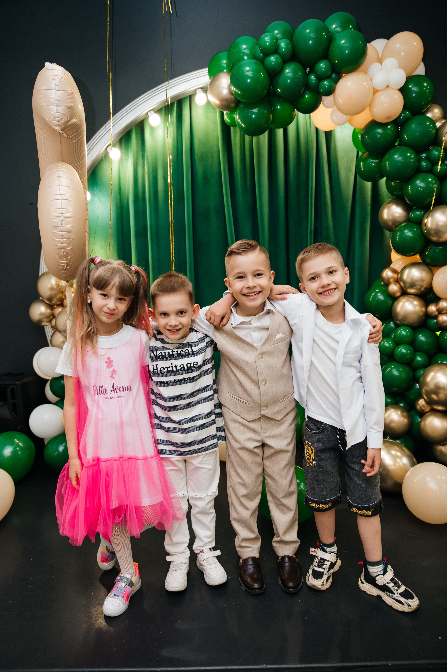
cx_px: 224
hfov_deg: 53.1
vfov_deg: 73.8
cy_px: 336
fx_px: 448
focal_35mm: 24
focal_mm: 24
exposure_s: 1/160
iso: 800
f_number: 2.8
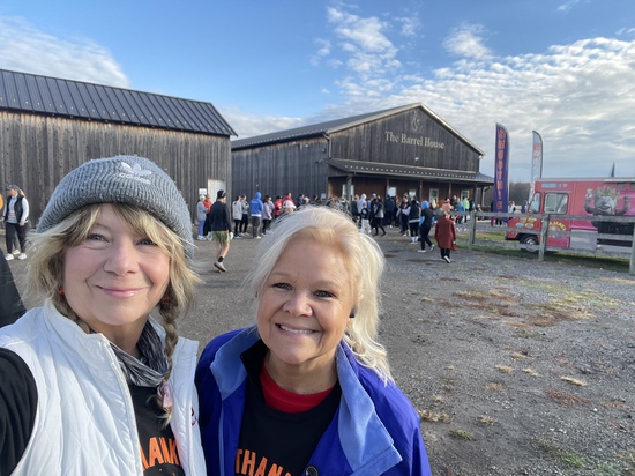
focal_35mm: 23
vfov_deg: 58.8
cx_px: 318
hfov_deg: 73.9
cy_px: 238
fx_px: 422
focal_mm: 2.71
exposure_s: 1/195
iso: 25
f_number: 2.2
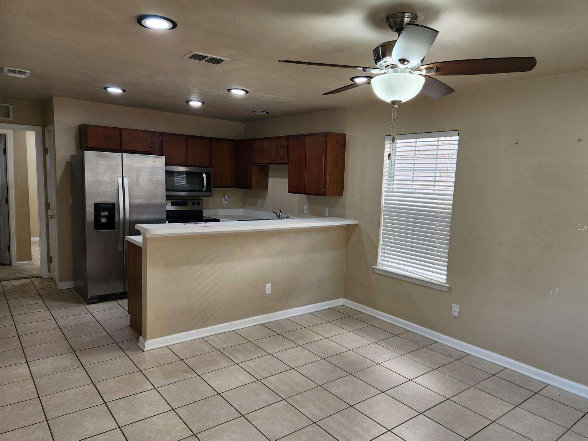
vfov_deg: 56.8
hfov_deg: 71.6
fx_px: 408
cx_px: 306
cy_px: 227
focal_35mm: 24
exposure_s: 1/120
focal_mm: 5.4
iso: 64
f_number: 1.8
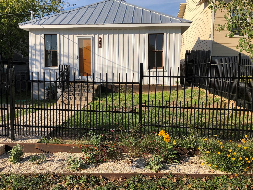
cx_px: 111
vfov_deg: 44.1
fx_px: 234
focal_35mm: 32
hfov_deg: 56.6
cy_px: 90
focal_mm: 3.99
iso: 20
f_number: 1.8
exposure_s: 1/1715
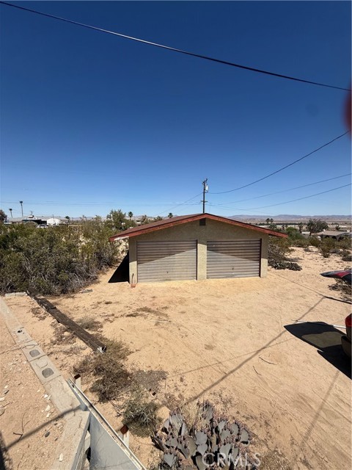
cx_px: 176
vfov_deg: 102.1
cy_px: 235
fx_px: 190
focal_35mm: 14
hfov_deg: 85.7
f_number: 2.2
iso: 50
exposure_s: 1/4762
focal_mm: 2.22
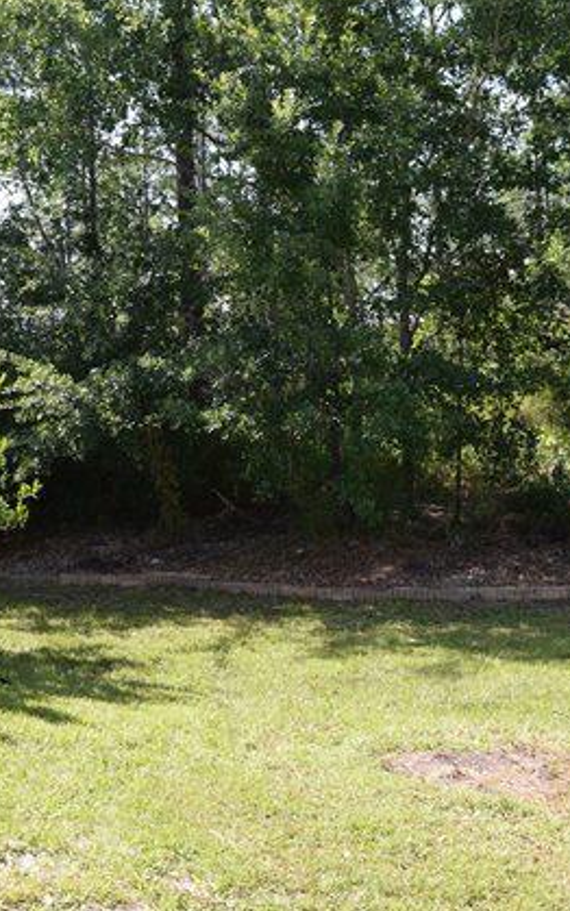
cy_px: 458
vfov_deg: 47.2
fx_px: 1044
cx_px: 115
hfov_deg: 29.8
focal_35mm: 42
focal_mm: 18
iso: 100
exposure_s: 1/125
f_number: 5.6
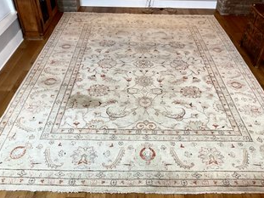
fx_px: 244
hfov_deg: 56.8
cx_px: 141
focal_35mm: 32
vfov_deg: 44.1
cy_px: 108
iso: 80
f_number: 1.8
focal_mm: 3
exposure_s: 1/60
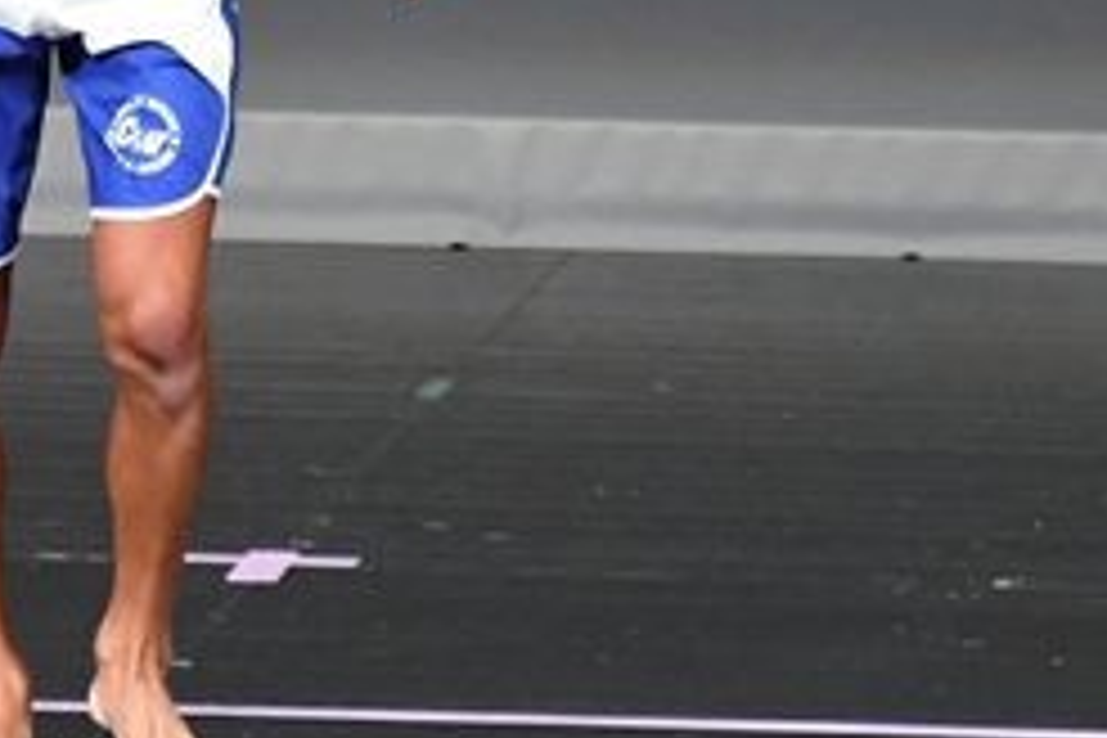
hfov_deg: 1.9
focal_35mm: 1087
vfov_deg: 1.3
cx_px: 367
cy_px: 32
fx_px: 33423
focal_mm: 230
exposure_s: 1/400
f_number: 5.6
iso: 5000
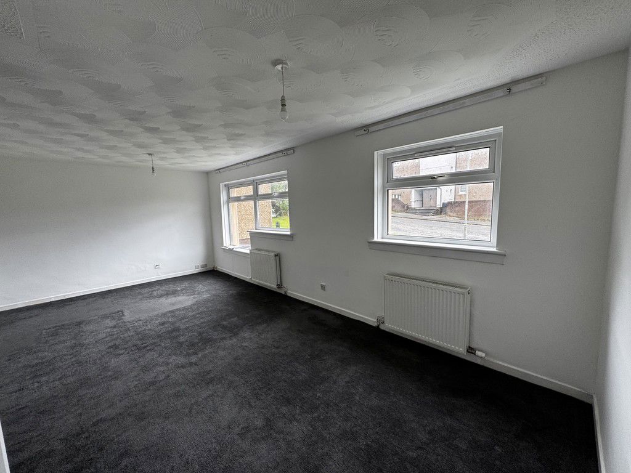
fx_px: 255
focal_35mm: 14
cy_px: 236
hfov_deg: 102.1
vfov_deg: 85.7
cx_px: 316
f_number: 2.2
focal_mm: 2.22
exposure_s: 1/99
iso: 80
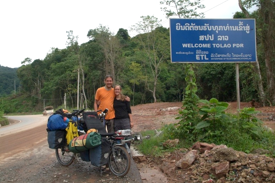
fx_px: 260
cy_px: 91
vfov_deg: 38.9
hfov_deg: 55.8
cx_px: 138
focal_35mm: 34
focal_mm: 22
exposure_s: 1/350
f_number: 9.5
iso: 800
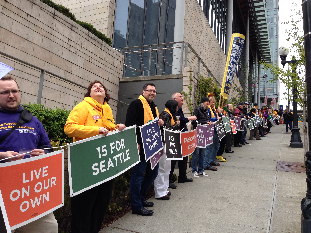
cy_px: 116
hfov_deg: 55.4
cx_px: 156
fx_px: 296
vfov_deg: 42.9
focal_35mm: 33
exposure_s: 1/213
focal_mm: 4.12
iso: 50
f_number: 2.4
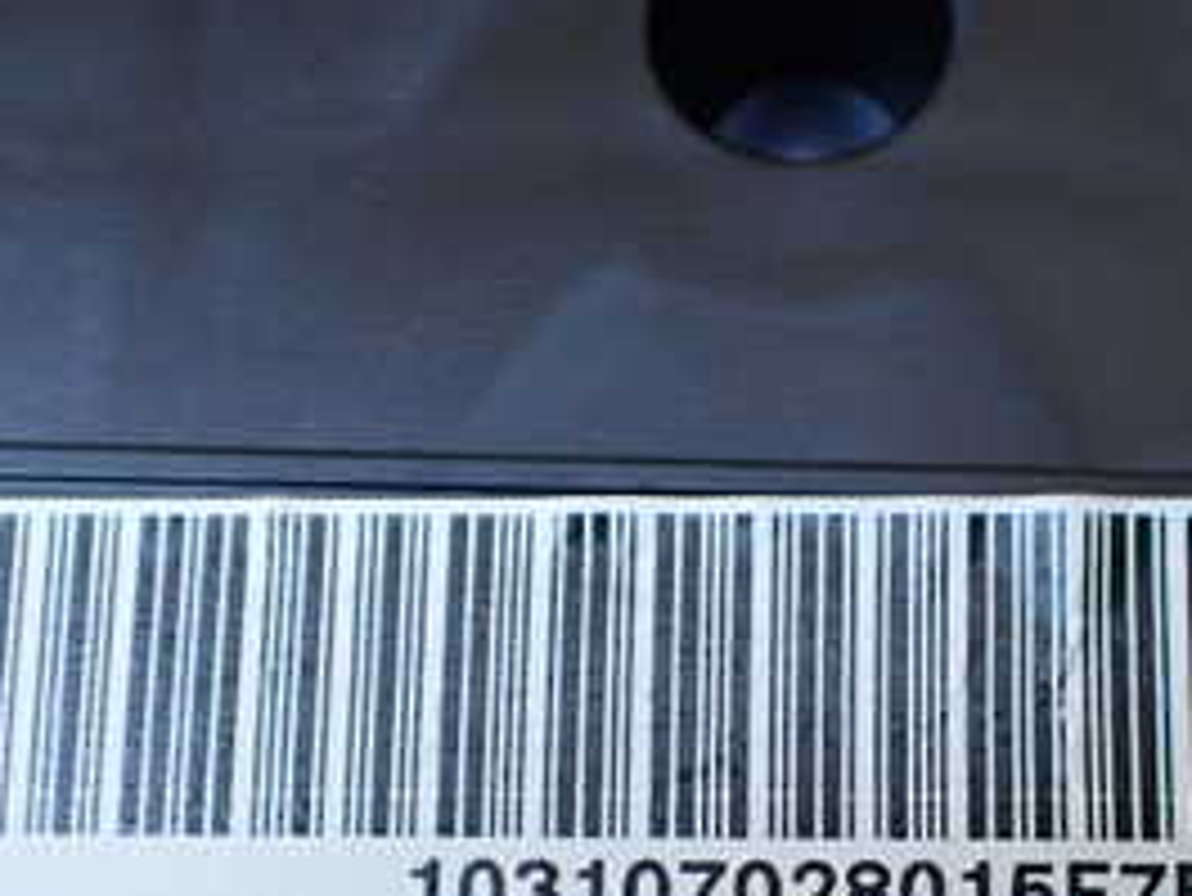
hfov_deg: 28.3
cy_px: 752
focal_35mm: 68
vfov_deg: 21.3
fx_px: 2343
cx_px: 837
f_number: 2.3
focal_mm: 5.4
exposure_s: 1/125
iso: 320
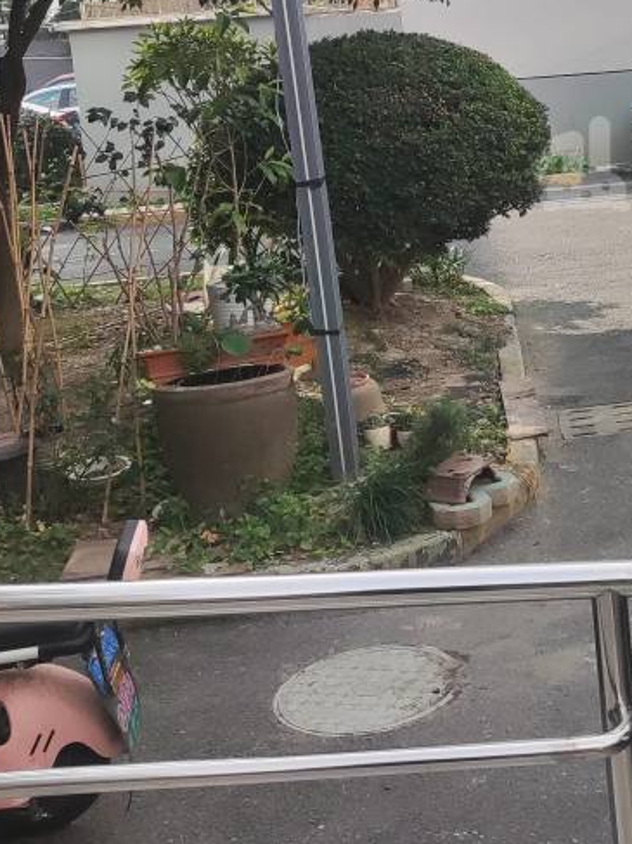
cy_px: 166
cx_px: 672
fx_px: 1388
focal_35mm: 57
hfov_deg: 24.2
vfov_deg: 32.8
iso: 50
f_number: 1.79
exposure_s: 1/815
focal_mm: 4.74
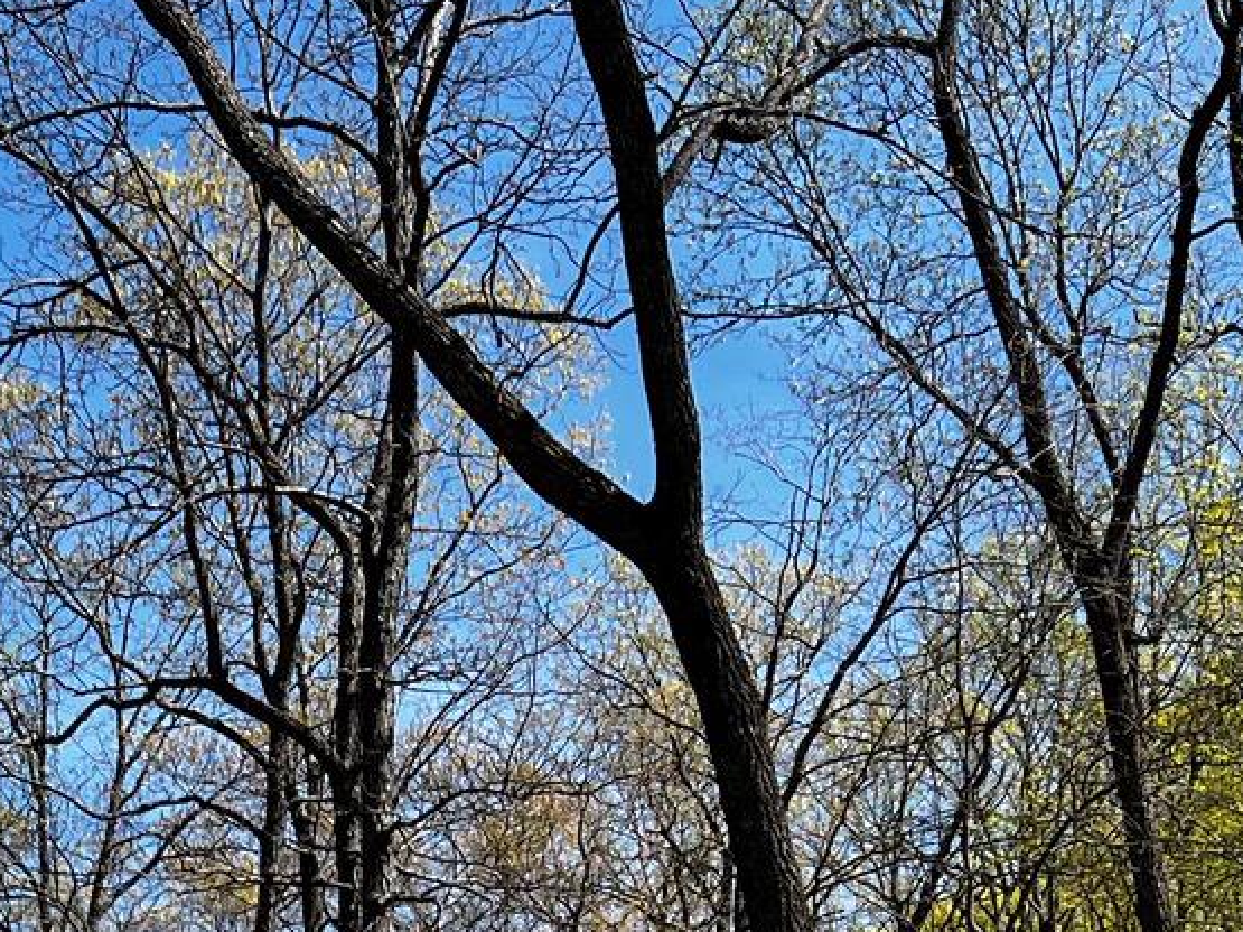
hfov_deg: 20.3
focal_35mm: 96
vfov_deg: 14.0
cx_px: 298
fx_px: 3446
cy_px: 1550
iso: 50
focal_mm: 5.7
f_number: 1.5
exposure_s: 1/2299
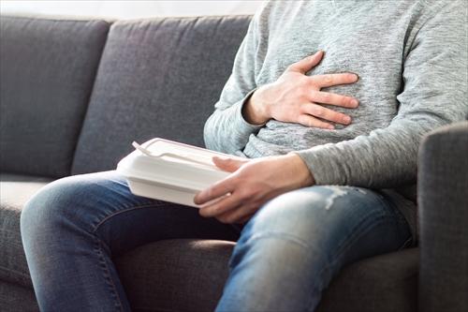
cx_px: 234
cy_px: 156
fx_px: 975
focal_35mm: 75
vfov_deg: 18.2
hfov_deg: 27.0
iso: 200
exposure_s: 1/40
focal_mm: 50
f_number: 2
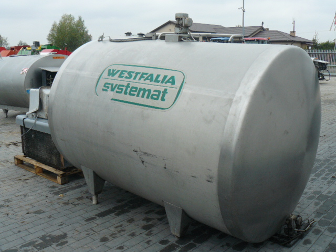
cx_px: 168
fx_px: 349
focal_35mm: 36
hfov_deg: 51.4
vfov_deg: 39.7
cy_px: 126
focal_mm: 6
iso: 100
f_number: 4
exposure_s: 1/125
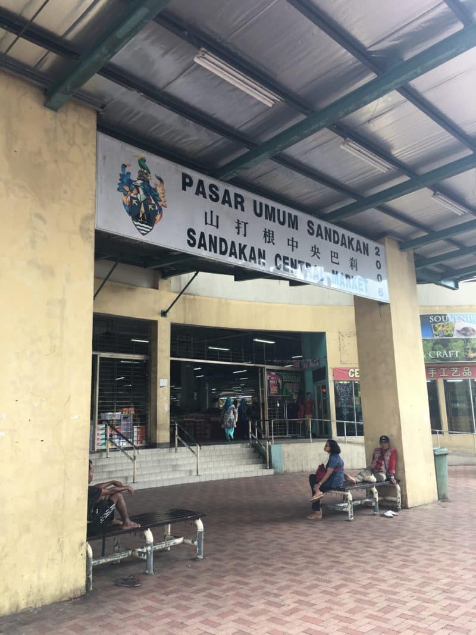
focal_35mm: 29
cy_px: 318
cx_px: 238
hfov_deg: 48.2
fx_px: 532
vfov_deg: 61.7
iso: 25
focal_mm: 4.15
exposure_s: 1/100
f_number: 2.2
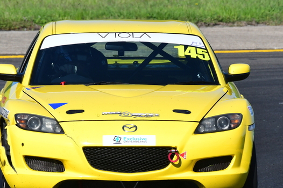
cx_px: 172
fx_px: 7534
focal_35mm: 959
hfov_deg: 2.2
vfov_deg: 1.4
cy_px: 93
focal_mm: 420
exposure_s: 1/640
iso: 500
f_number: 13
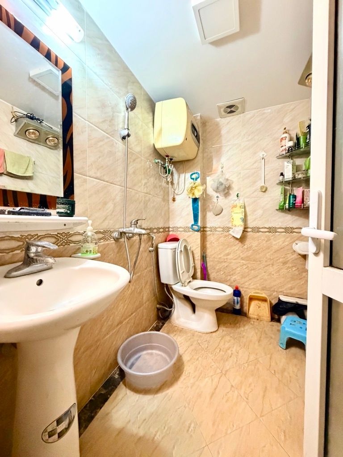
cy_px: 228
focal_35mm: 14
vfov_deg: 102.1
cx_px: 172
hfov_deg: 85.7
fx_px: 185
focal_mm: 2.22
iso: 800
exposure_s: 1/50
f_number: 2.2
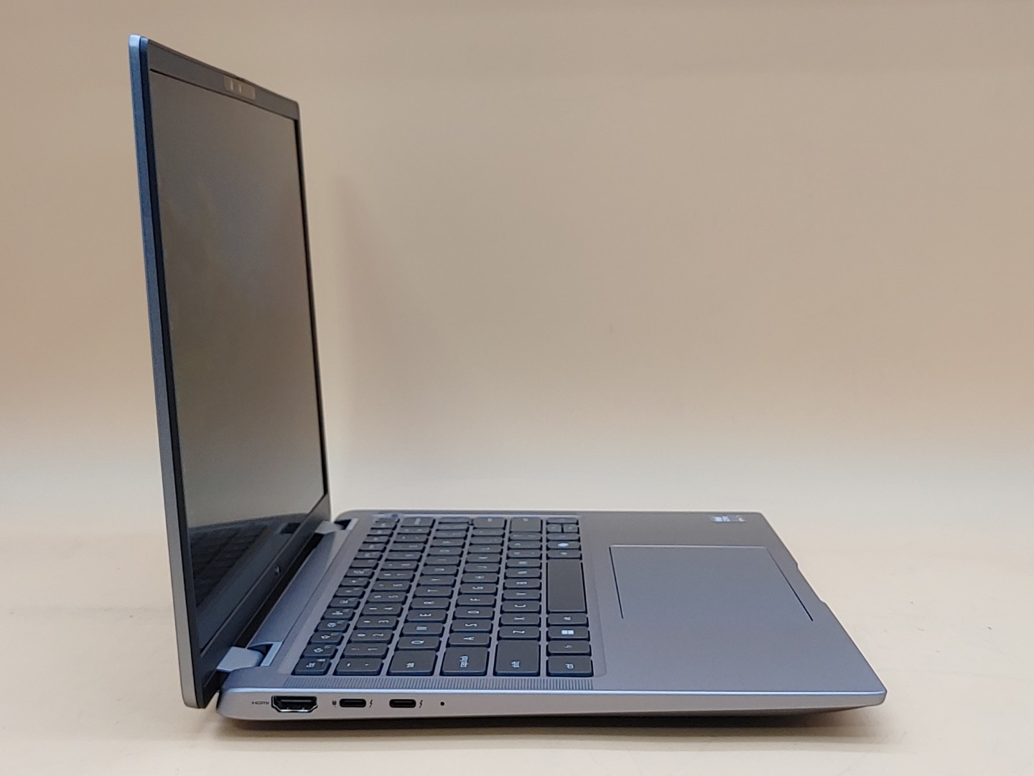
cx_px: 517
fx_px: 1553
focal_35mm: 52
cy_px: 388
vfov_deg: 28.0
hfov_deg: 36.8
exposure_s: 1/79
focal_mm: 4.36
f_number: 1.8
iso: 50
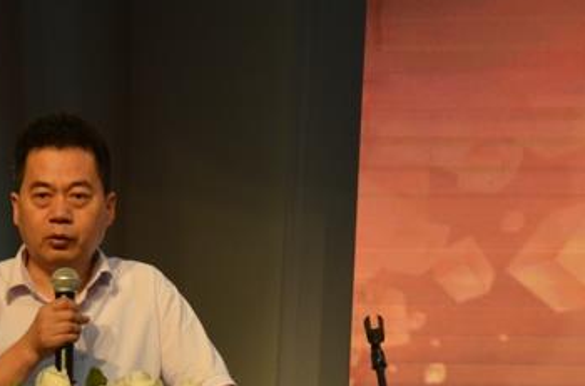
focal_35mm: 360
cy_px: 375
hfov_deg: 5.7
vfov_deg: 3.8
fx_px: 5834
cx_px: 242
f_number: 5.6
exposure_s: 1/125
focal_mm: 105
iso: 1250
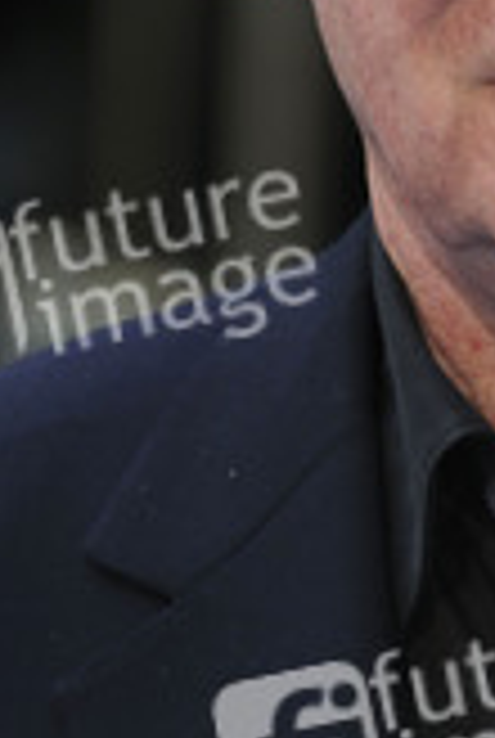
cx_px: 578
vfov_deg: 2.8
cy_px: 54
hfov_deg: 1.9
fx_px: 14992
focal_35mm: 730
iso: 400
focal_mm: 200
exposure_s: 1/160
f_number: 5.6
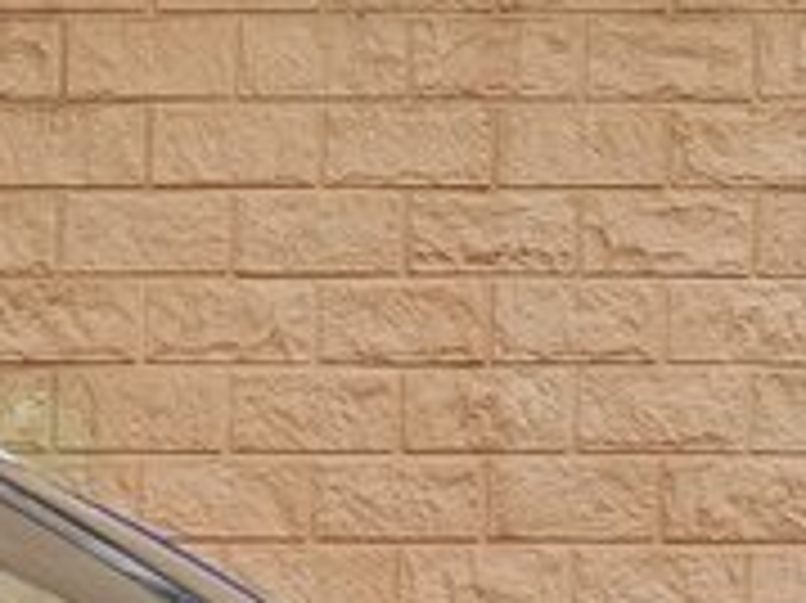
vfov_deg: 4.6
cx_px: 1427
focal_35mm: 323
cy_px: -25
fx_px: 7516
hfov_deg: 6.0
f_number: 4.5
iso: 125
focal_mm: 50
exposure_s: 1/1250
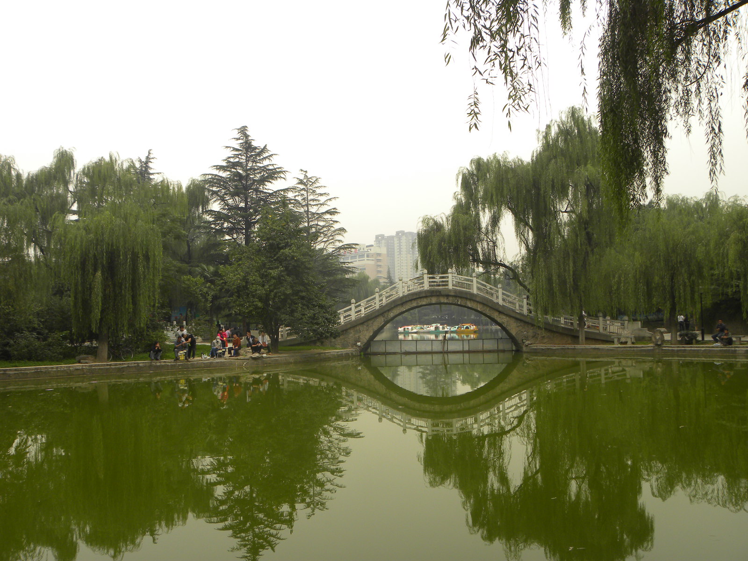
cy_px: 280
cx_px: 374
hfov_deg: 61.7
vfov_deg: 48.2
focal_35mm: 29
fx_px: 627
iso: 64
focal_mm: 5.2
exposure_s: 1/144
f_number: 4.5
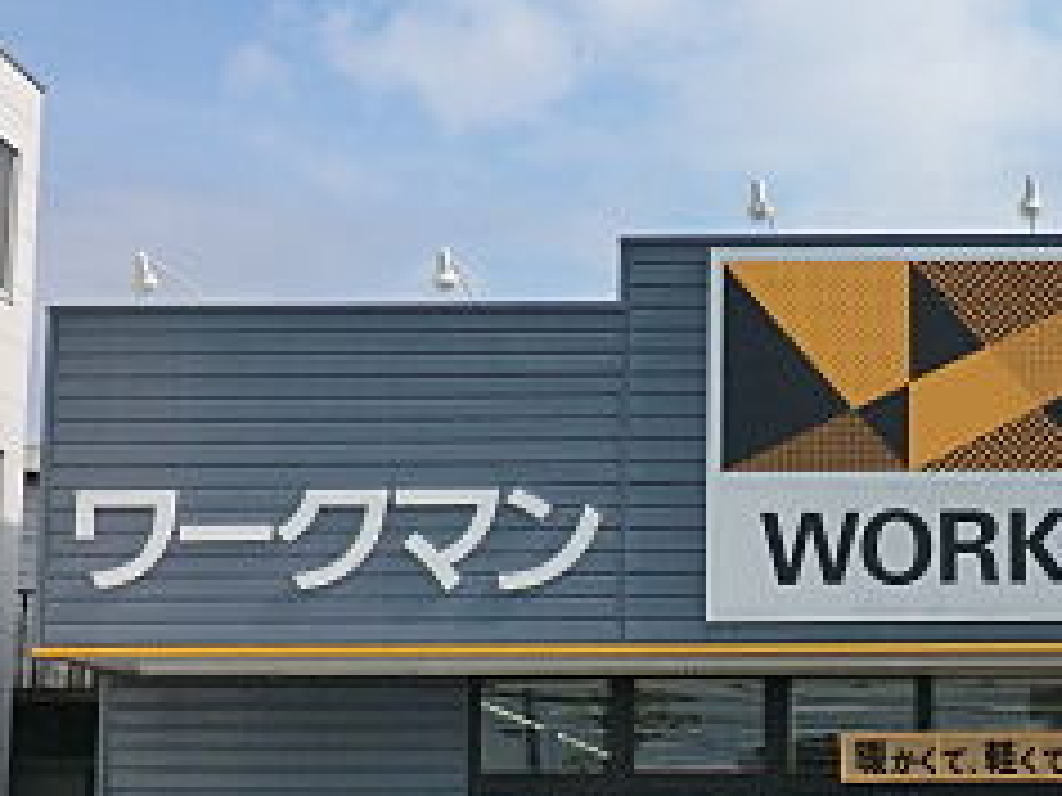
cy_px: 675
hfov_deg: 28.4
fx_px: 1994
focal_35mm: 65
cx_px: 994
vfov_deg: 22.2
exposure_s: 1/320
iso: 80
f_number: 7.5
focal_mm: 4.3
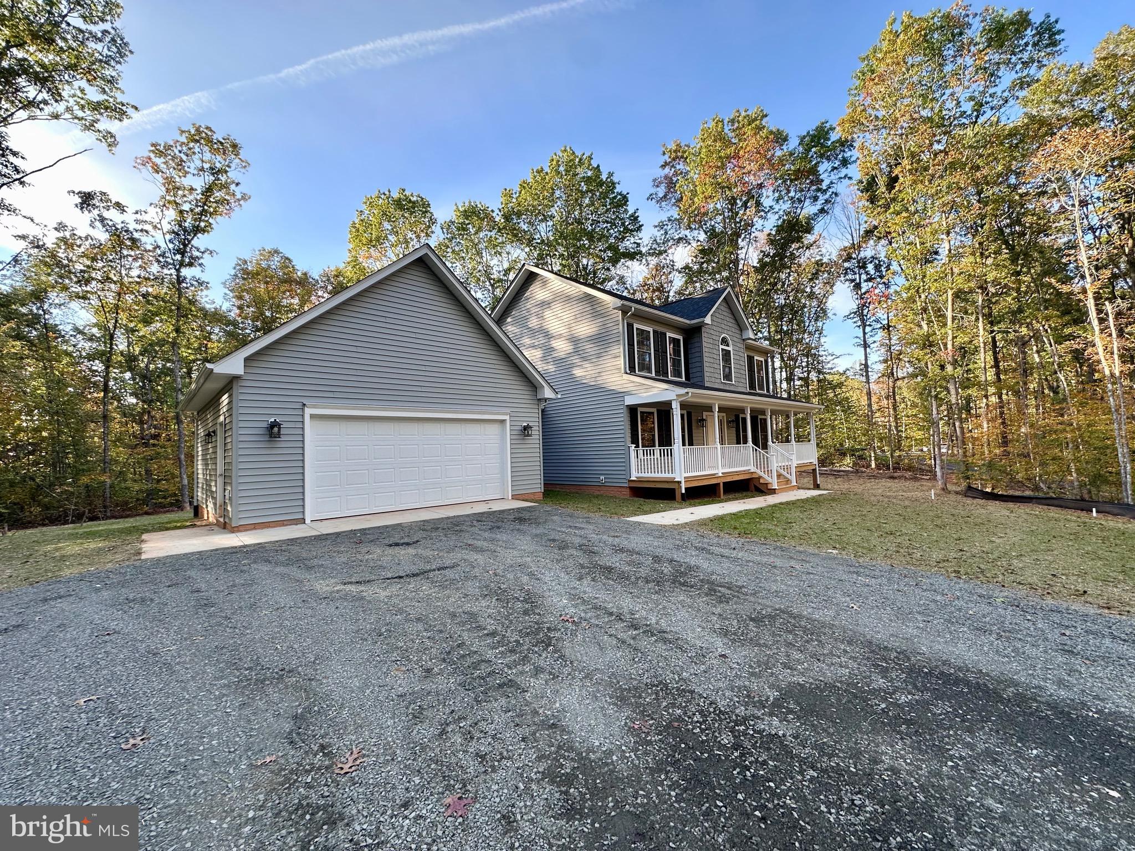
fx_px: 459
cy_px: 426
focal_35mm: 14
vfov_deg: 85.7
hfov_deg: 102.1
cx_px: 568
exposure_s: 1/156
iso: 40
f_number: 2.2
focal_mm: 2.22
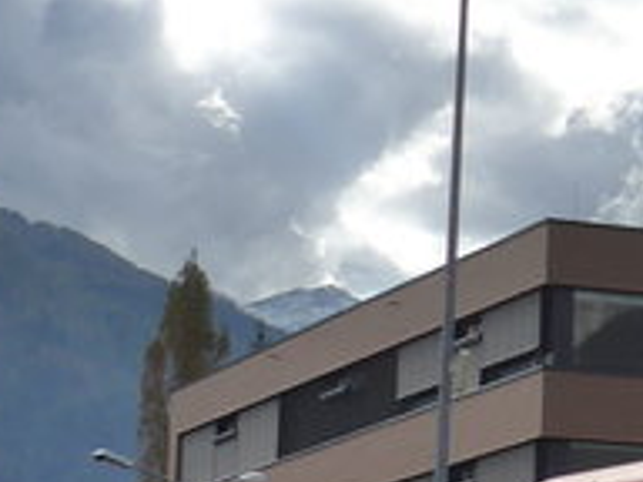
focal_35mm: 181
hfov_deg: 9.8
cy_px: 321
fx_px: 3362
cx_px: 1477
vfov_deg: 8.2
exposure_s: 1/2000
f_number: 2.8
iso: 125
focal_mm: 6
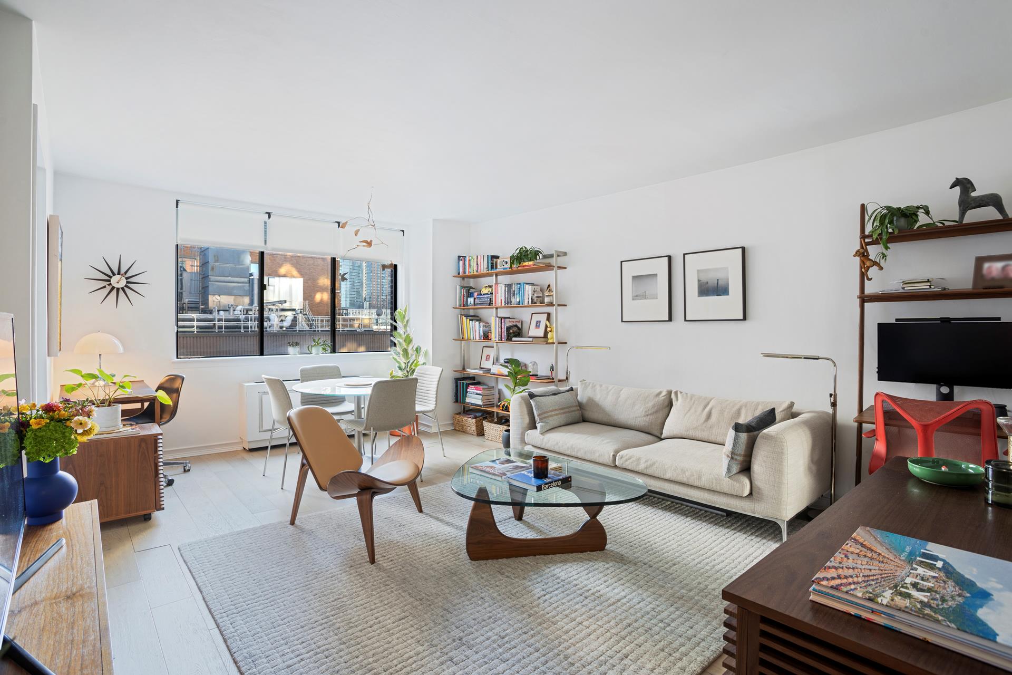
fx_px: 478
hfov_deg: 93.3
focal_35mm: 17
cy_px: 338
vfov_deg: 70.4
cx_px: 506
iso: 100
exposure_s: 1.6
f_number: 8
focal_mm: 17
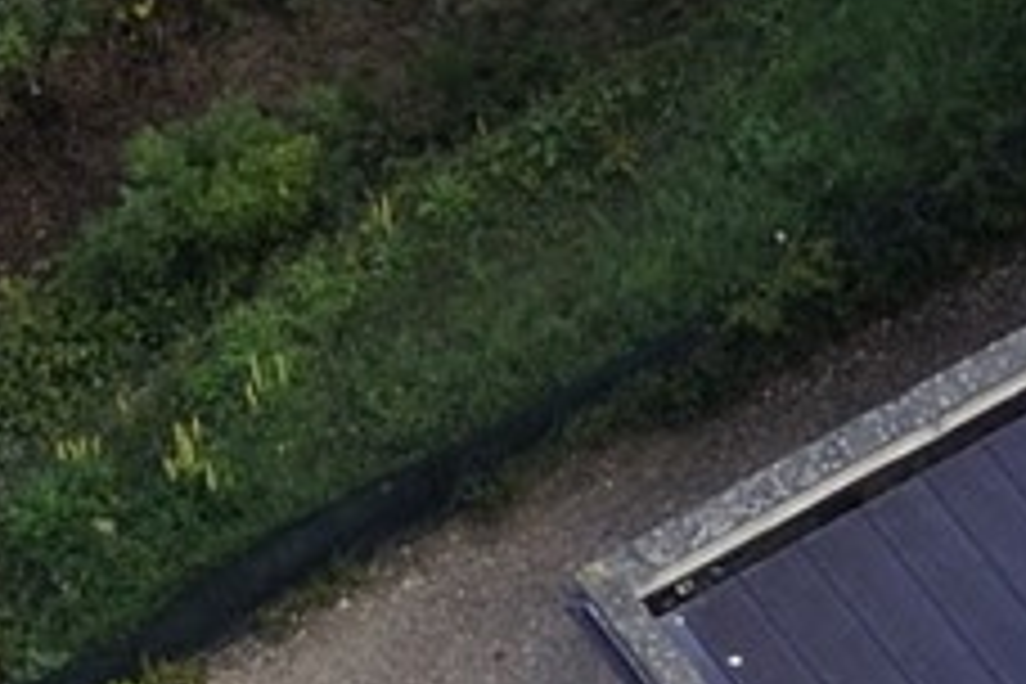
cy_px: 806
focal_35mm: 982
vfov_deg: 1.4
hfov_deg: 2.1
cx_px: 3352
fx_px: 27985
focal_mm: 140
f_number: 5
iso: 400
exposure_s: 1/1000
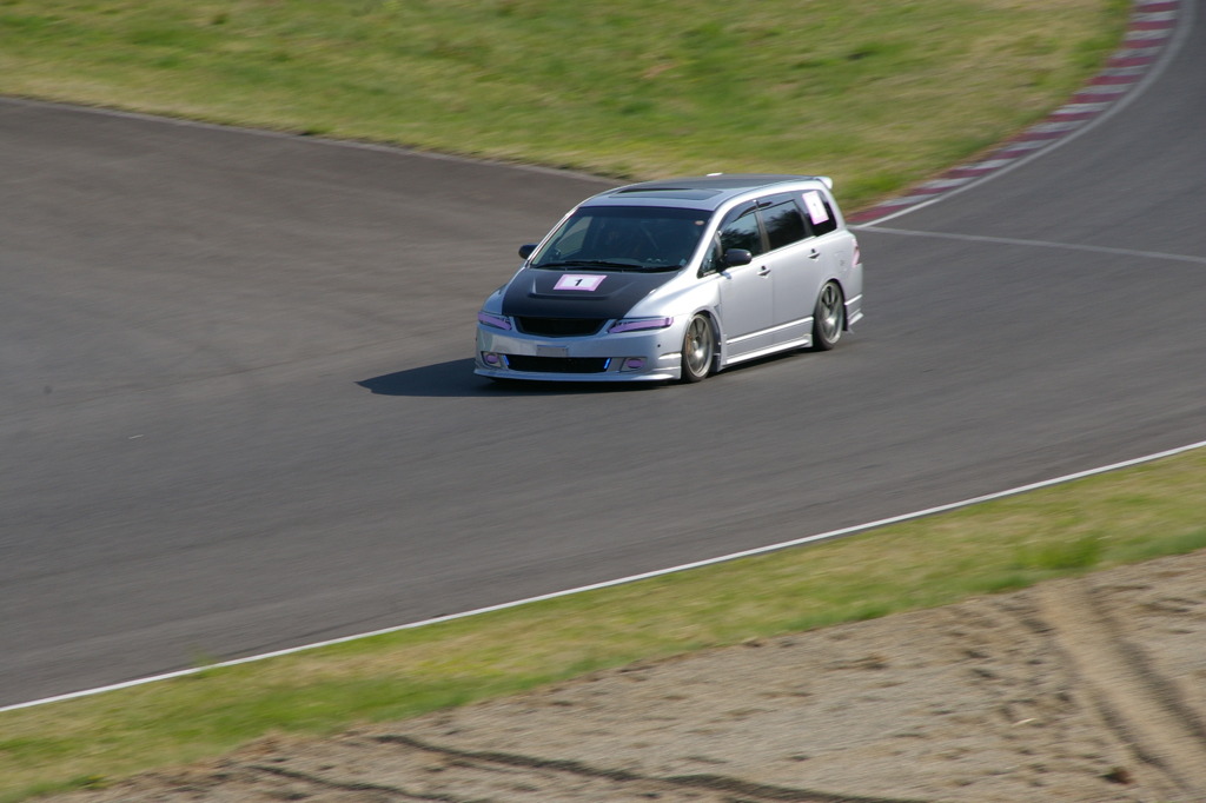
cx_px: 603
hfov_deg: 7.6
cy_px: 402
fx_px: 9042
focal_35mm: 270
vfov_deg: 5.1
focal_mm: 180
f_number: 16
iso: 200
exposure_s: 1/125
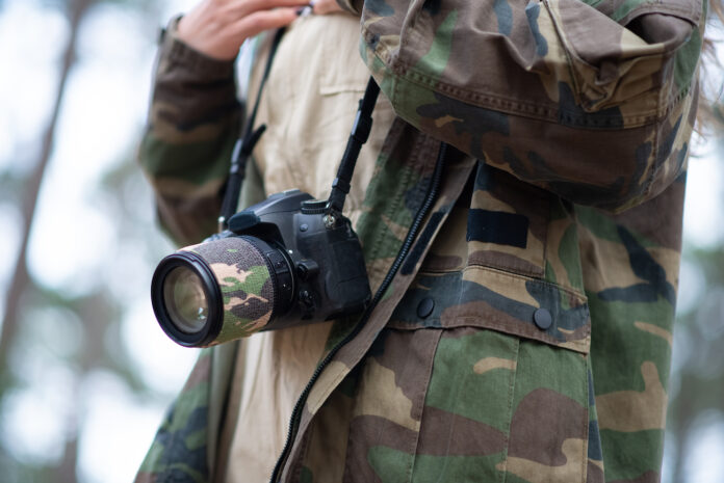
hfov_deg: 23.9
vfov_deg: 16.1
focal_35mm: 85
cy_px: 242
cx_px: 362
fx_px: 1710
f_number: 2
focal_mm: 85
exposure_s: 1/1250
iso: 500
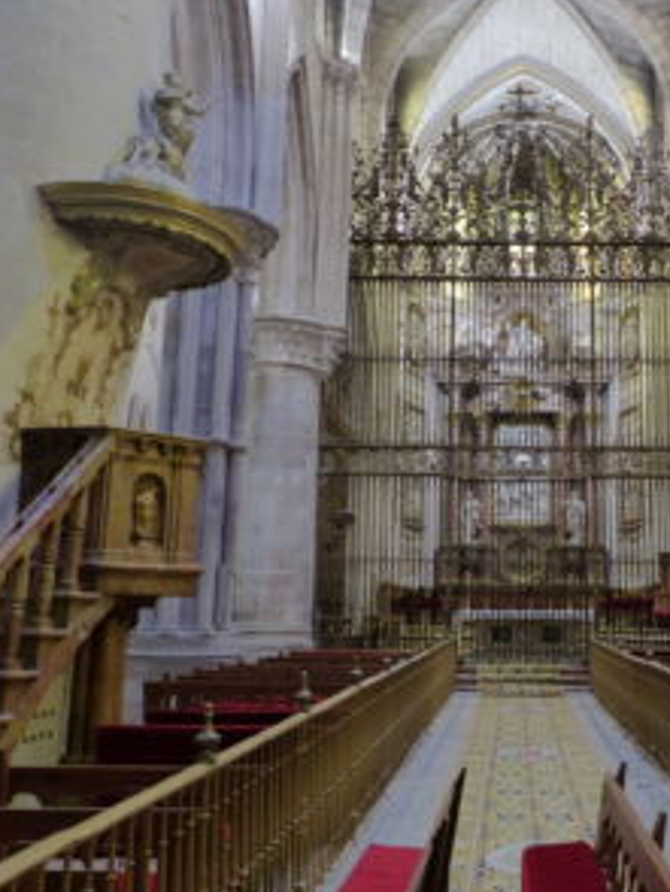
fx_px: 876
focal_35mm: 34
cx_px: 521
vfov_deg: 53.9
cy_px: 446
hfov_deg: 40.4
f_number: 2.8
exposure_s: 1/25
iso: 500
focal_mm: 4.5
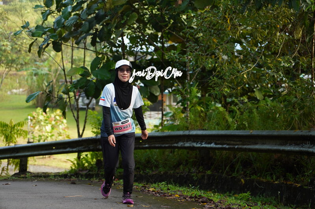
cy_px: 104
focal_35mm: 105
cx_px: 158
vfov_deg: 13.0
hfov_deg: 19.5
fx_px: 918
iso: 320
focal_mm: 70
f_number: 2.8
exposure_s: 1/500
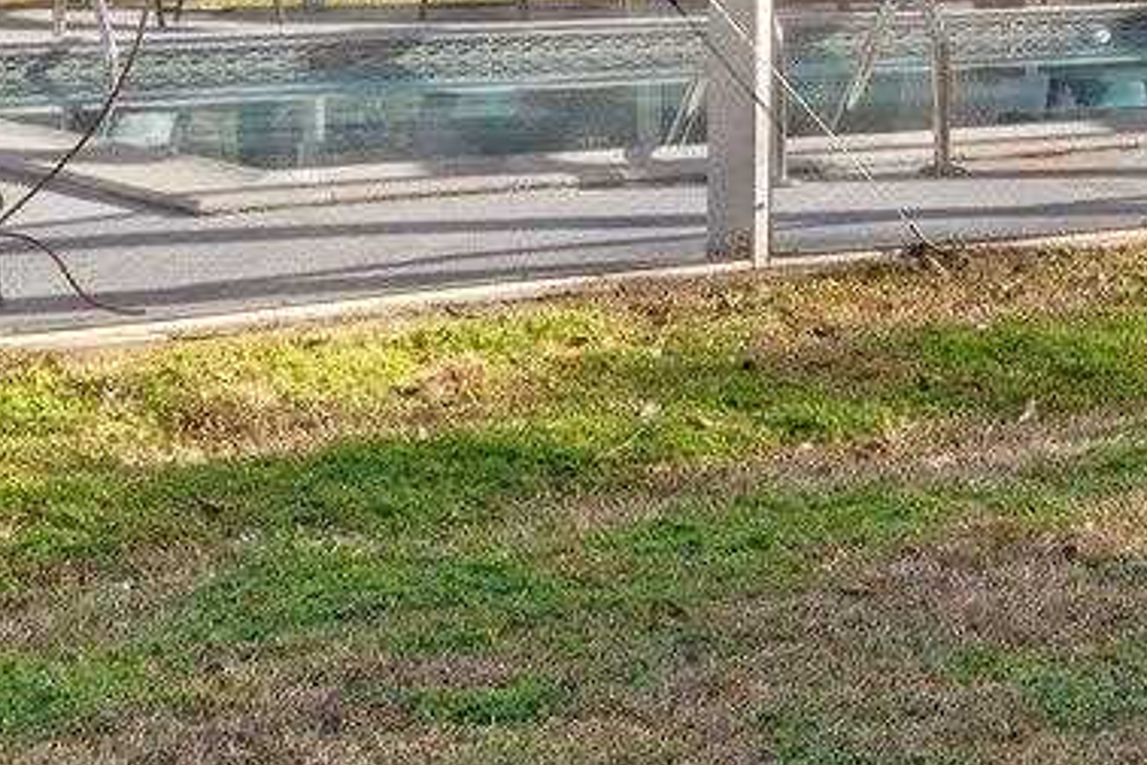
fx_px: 3281
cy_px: -105
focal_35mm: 103
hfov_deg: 18.0
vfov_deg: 13.0
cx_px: 1651
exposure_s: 1/80
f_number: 9
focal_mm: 19
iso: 100
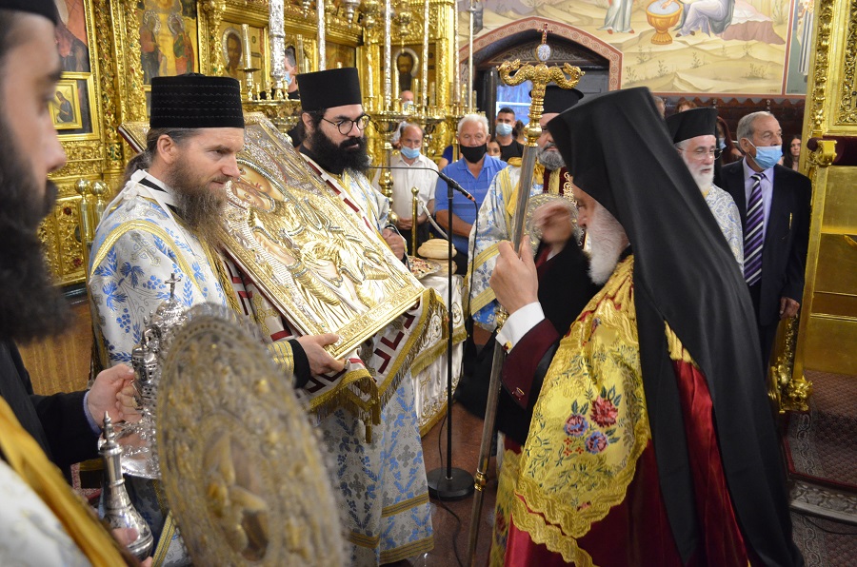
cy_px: 284
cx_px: 428
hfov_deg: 67.5
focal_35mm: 27
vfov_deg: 47.7
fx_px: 641
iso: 3200
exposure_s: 1/30
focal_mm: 18
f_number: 4.5
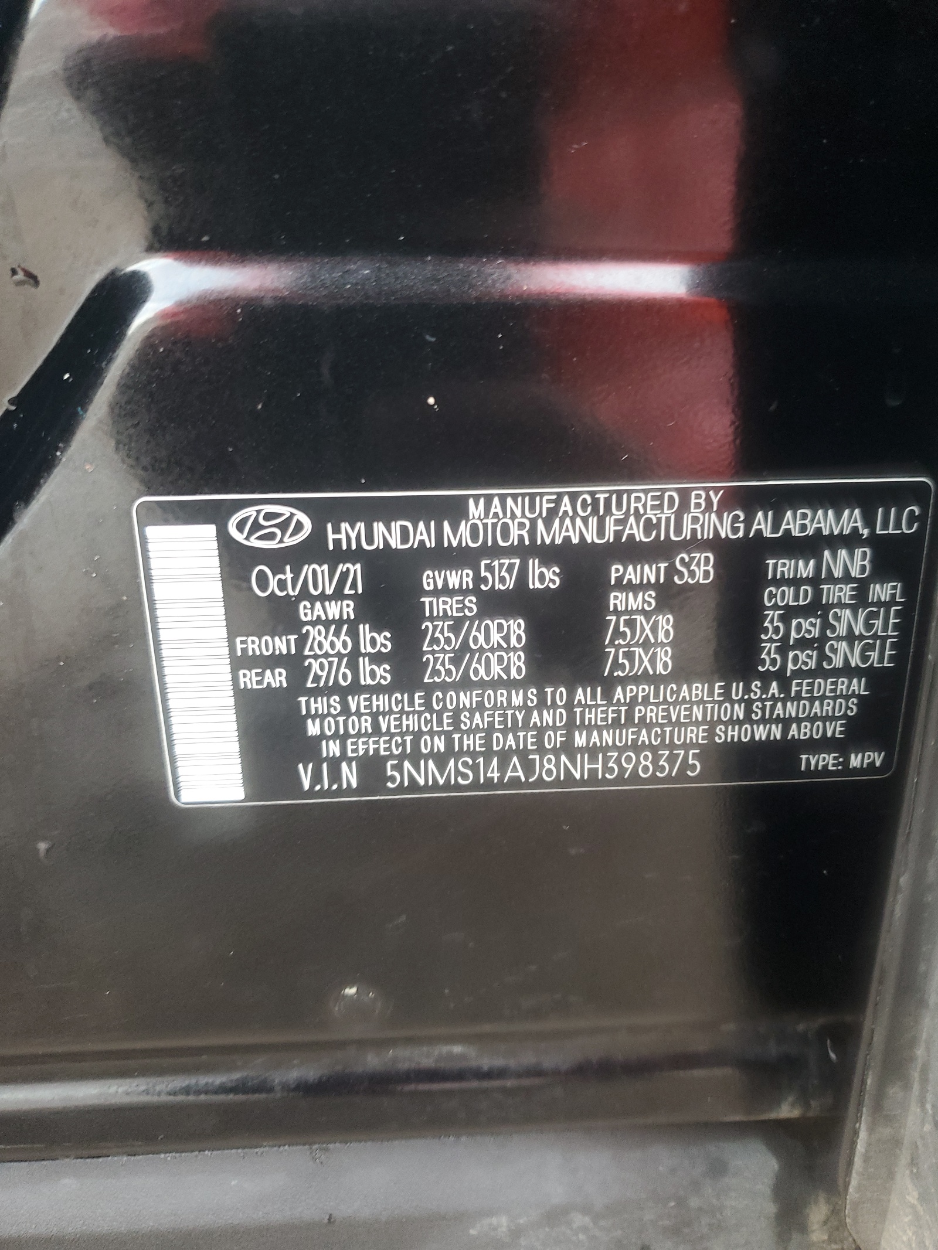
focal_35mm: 26
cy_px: 625
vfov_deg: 67.3
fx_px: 939
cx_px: 469
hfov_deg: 53.1
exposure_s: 1/60.2
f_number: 1.5
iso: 109
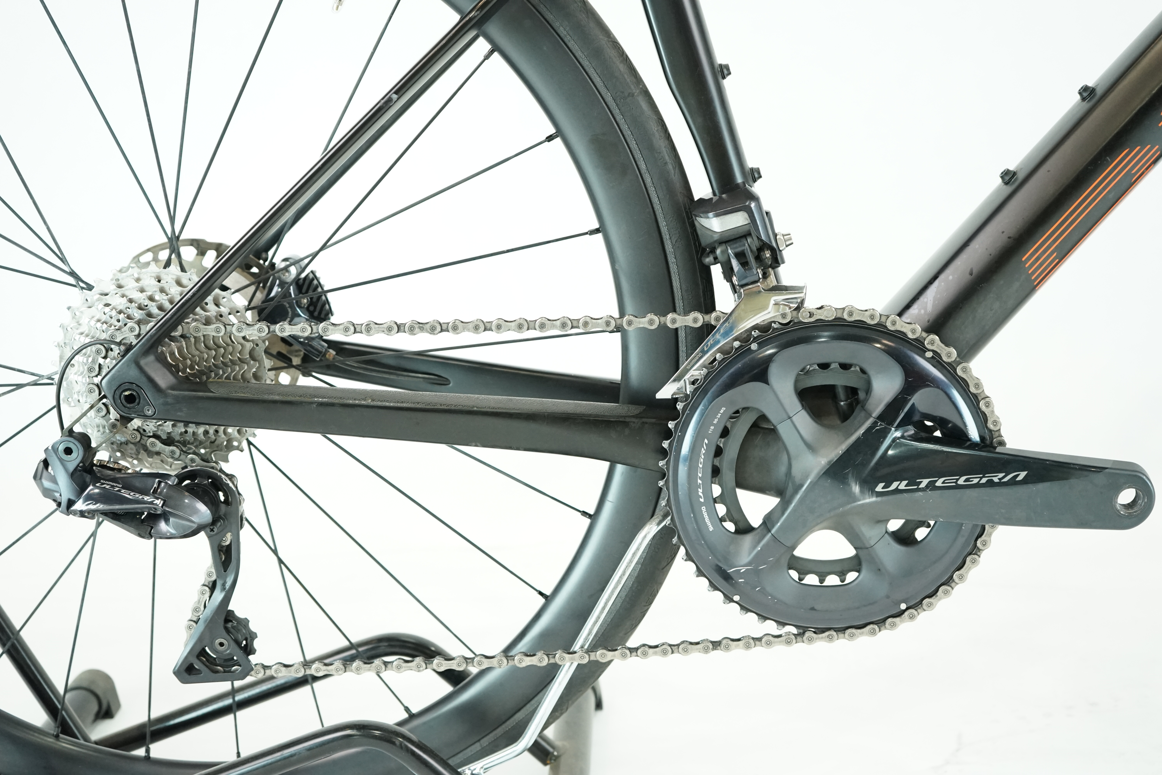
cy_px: 388
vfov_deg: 31.2
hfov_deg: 45.4
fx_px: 1388
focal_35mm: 43
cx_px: 581
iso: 2500
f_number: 5
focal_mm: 43
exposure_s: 1/200
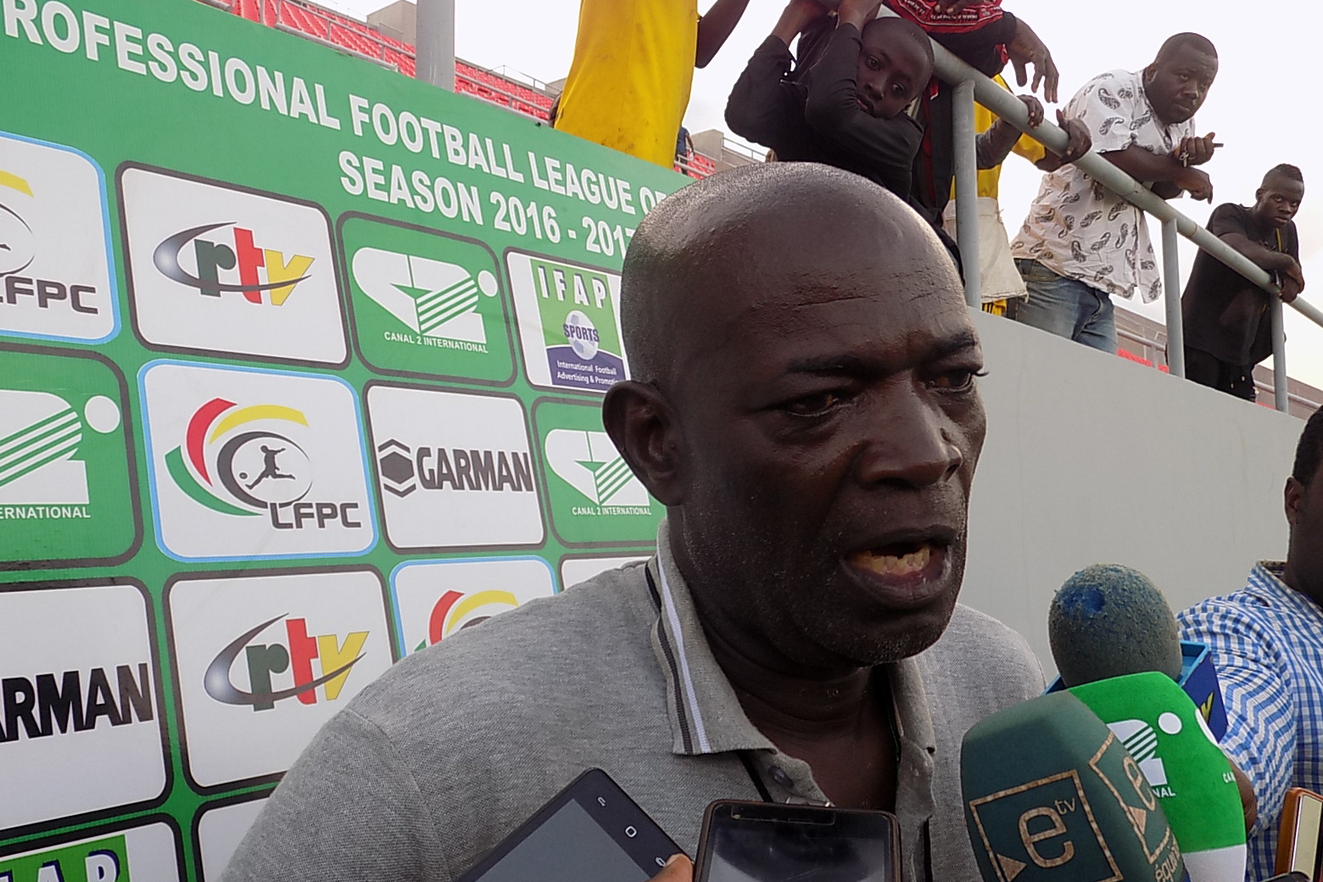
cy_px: 434
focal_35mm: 32
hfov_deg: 58.7
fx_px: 1176
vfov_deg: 41.1
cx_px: 673
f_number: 3.3
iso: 80
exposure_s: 1/125
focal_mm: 5.3
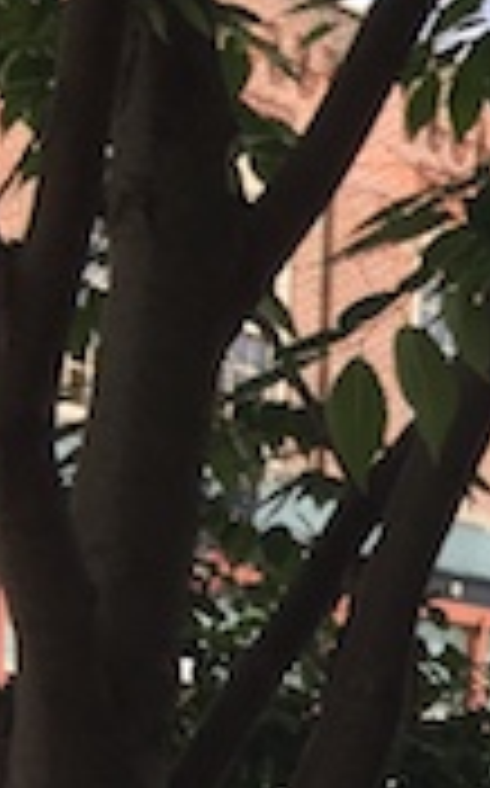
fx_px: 2827
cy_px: 777
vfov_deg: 15.6
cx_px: 1483
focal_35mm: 132
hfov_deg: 8.3
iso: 32
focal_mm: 4.15
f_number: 2.2
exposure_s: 1/1522
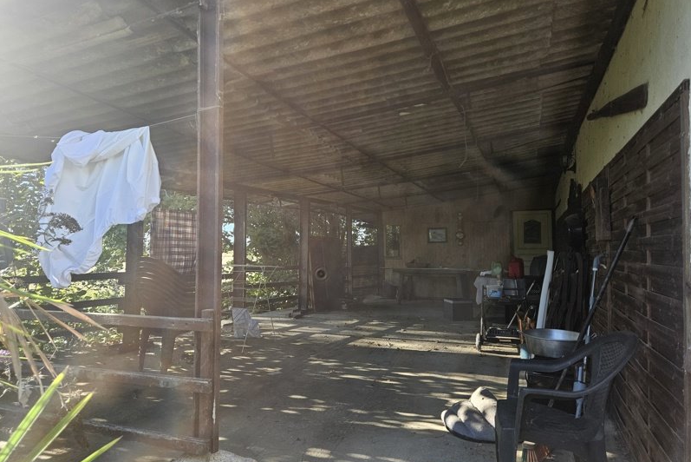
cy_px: 215
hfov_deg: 73.7
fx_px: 461
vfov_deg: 53.1
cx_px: 345
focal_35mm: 24
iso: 40
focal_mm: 5.4
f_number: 1.8
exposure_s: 1/216
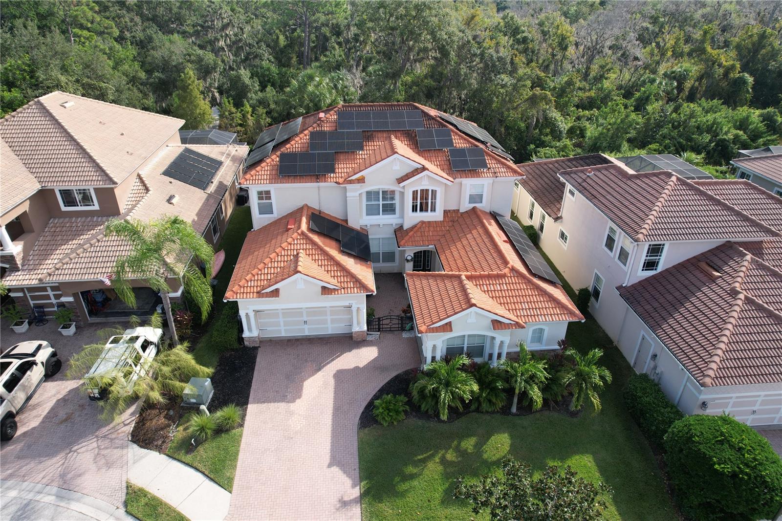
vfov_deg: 57.2
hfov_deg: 78.6
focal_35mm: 22
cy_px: 260
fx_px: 478
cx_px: 391
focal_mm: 8.38
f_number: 2.8
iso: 100
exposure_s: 1/800
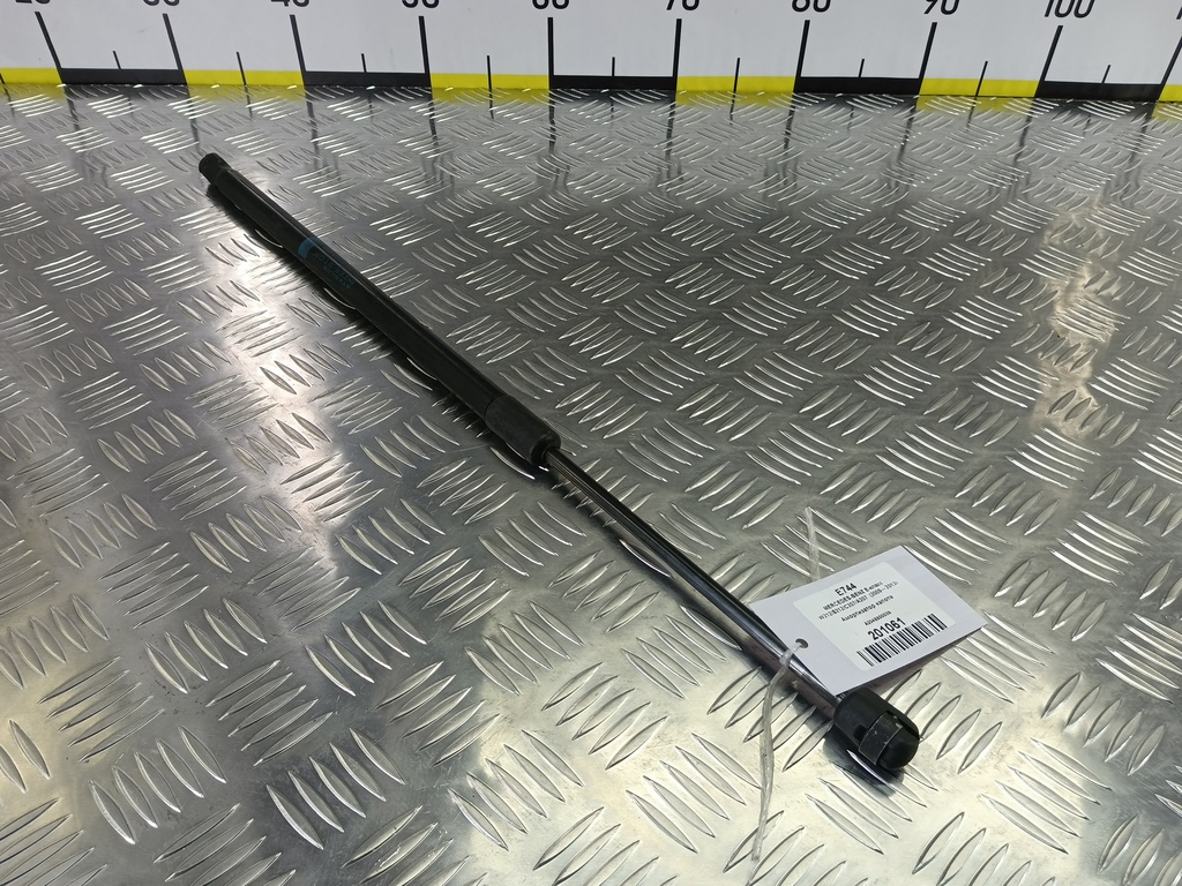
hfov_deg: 73.9
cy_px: 443
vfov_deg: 58.9
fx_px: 785
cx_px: 591
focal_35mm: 23
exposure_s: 1/50
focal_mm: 4.11
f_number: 1.6
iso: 82
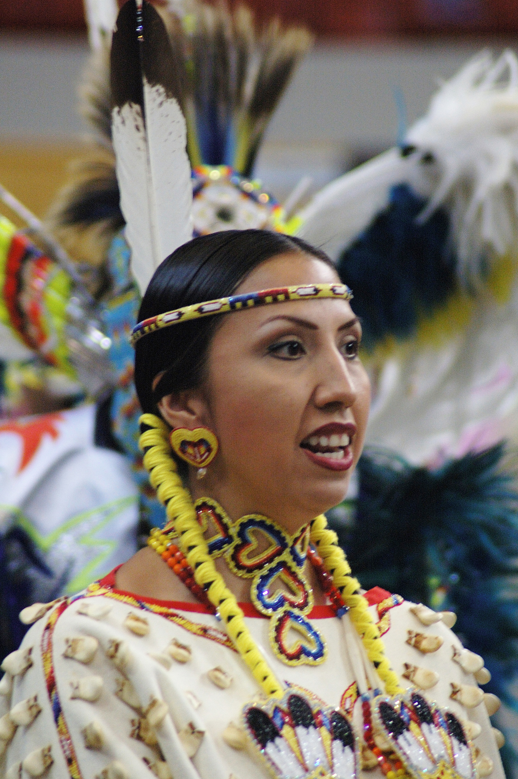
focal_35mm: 309
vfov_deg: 6.7
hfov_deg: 4.4
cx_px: 269
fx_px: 6680
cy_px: 404
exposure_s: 1/125
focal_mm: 190
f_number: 4.8
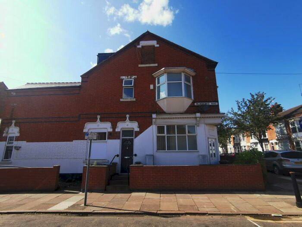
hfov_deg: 87.8
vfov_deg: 71.6
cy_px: 114
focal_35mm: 18
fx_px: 157
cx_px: 151
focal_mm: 2.35
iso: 50
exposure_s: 1/797
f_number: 2.2
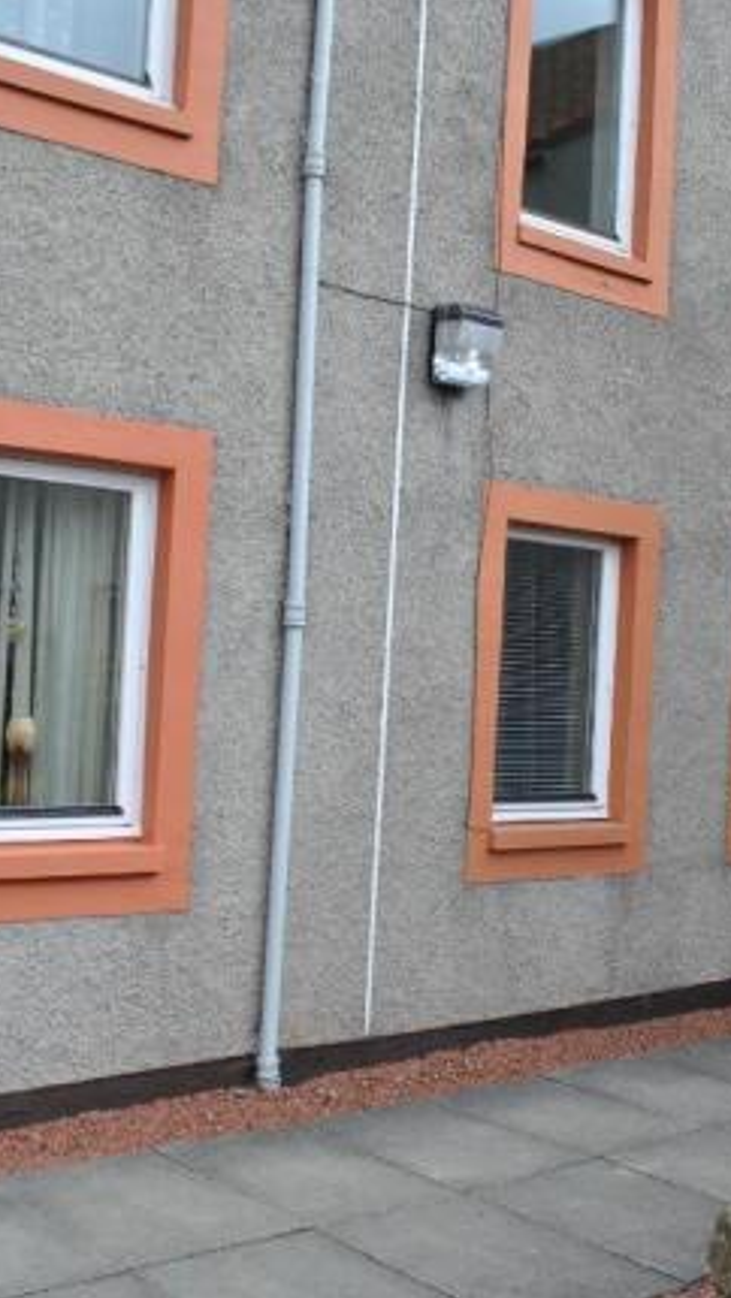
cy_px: 657
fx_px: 1481
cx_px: 477
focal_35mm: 43
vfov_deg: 47.4
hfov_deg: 27.6
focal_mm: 18
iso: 100
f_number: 5.6
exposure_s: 1/125
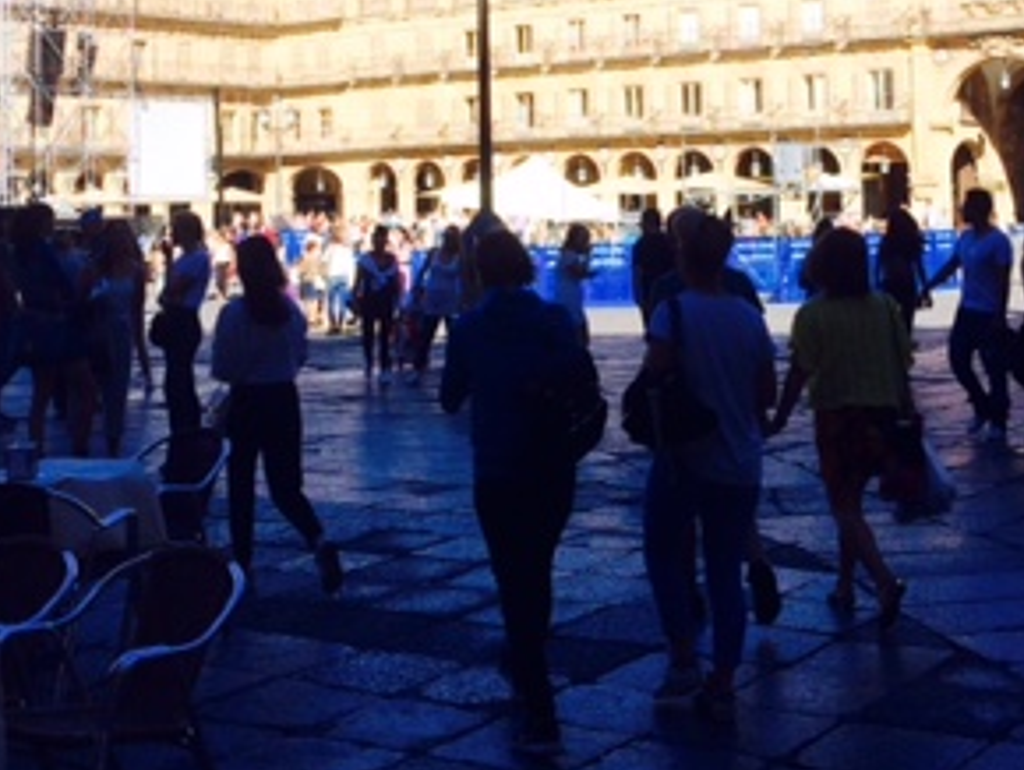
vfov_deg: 22.6
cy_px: 131
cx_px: 540
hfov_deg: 30.2
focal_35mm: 64
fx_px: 1895
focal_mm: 4.15
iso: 32
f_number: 2.2
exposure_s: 1/1709
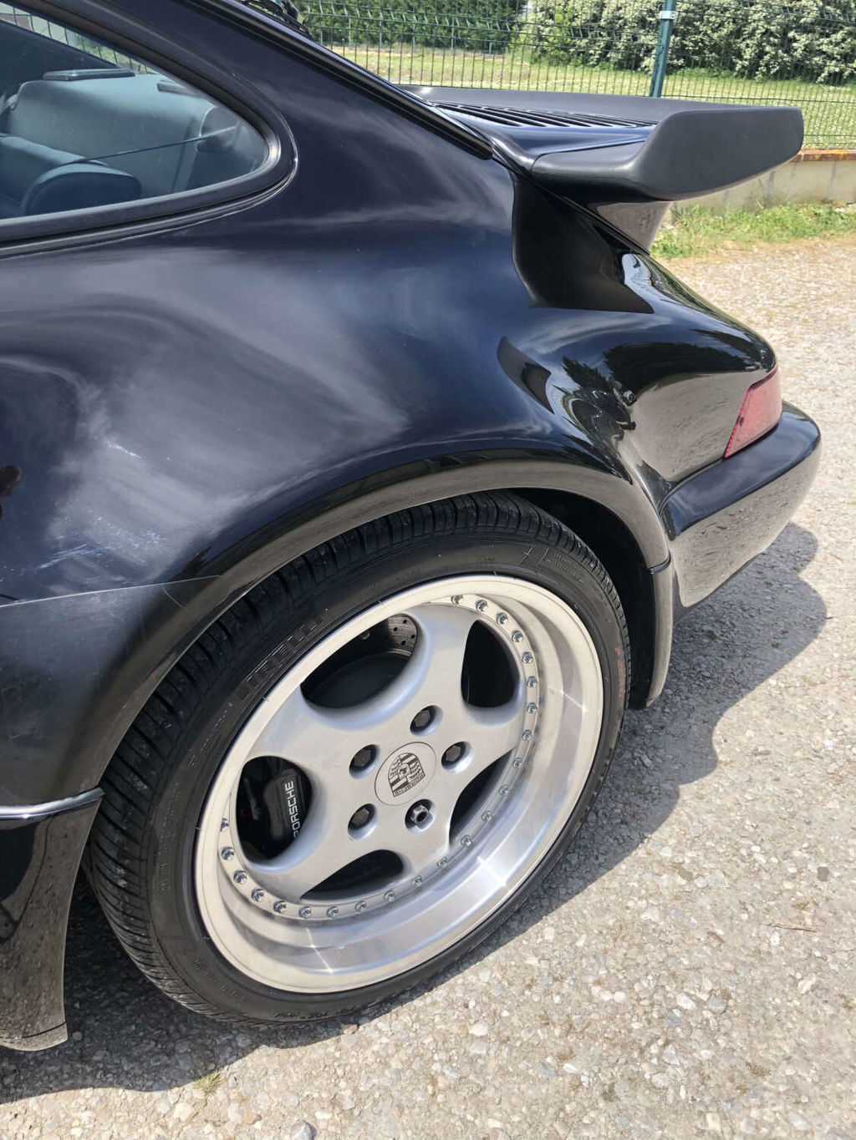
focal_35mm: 28
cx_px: 428
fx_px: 923
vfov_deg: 63.4
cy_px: 570
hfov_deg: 49.8
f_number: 1.8
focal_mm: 3.99
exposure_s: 1/1230
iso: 20
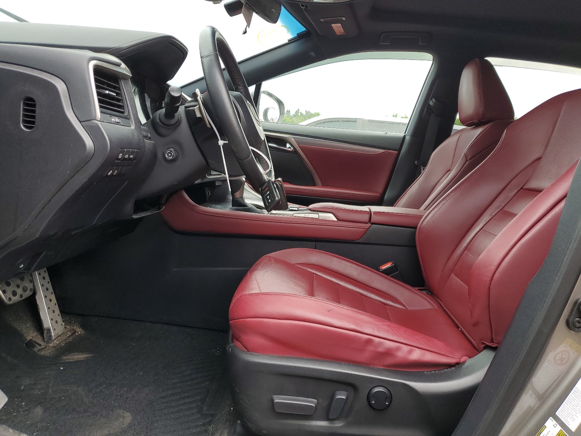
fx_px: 436
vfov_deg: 53.1
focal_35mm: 26
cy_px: 218
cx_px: 290
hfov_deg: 67.3
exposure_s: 1/256
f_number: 1.5
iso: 50
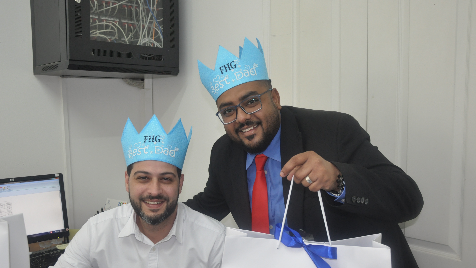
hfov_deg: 58.7
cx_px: 236
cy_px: 147
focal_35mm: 34
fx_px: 423
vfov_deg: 35.1
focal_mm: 21
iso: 800
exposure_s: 1/50
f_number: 4
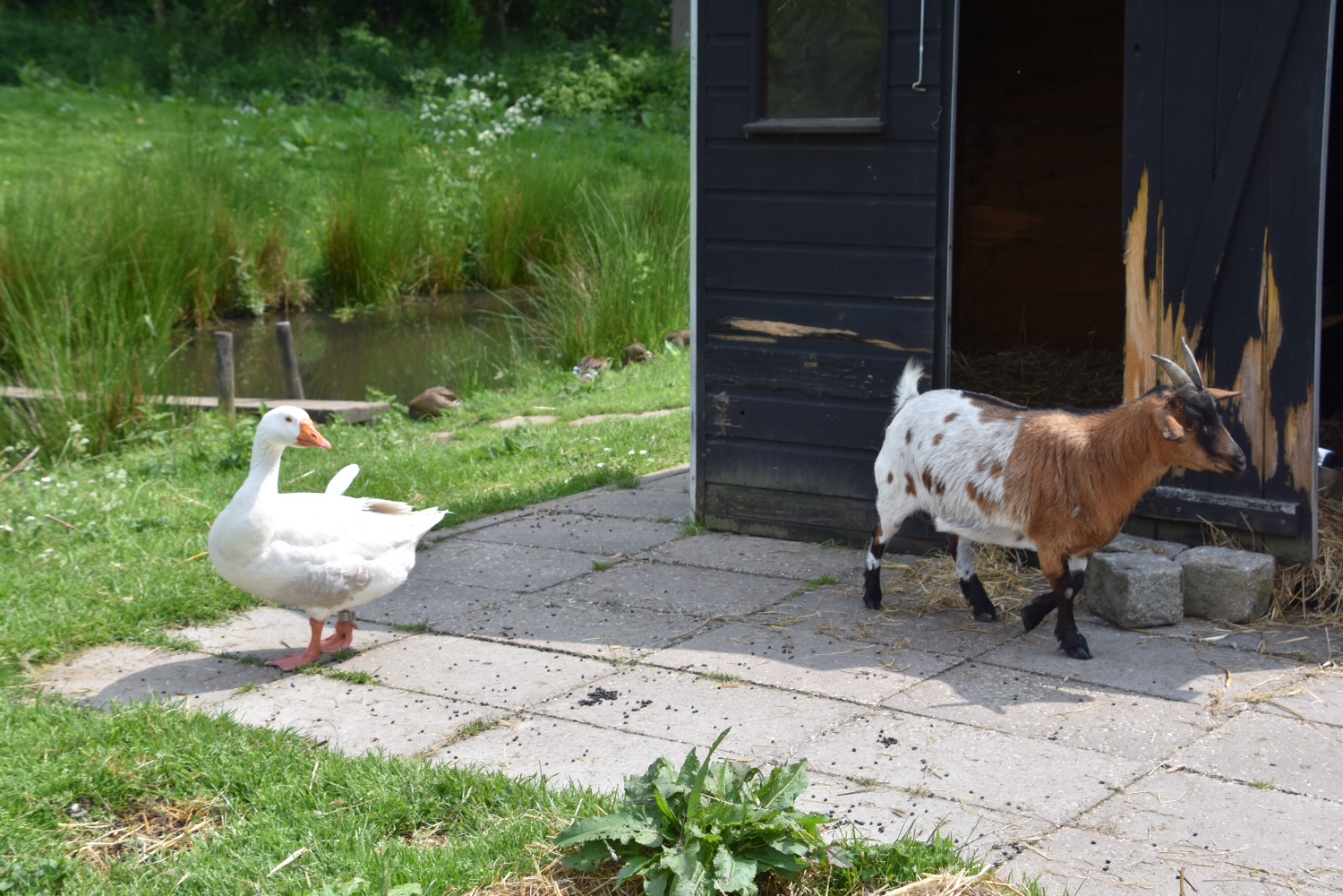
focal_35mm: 66
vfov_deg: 20.6
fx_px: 2462
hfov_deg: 30.5
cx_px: 672
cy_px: 448
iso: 250
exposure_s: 1/500
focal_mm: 44
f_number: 8
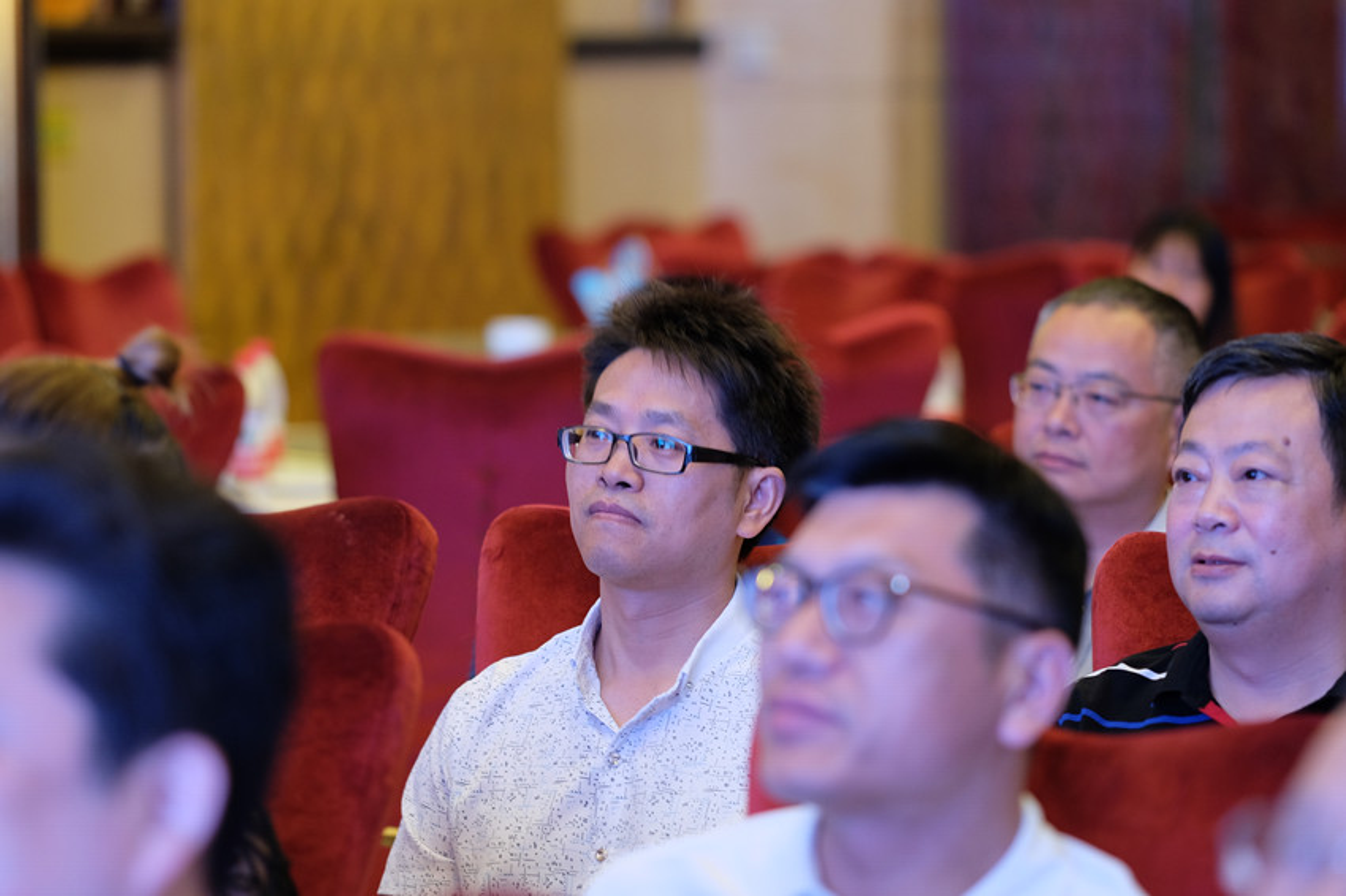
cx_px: 673
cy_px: 448
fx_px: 5045
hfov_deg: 15.2
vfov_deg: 10.2
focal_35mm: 135
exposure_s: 1/100
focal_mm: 90
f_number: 2
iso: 800
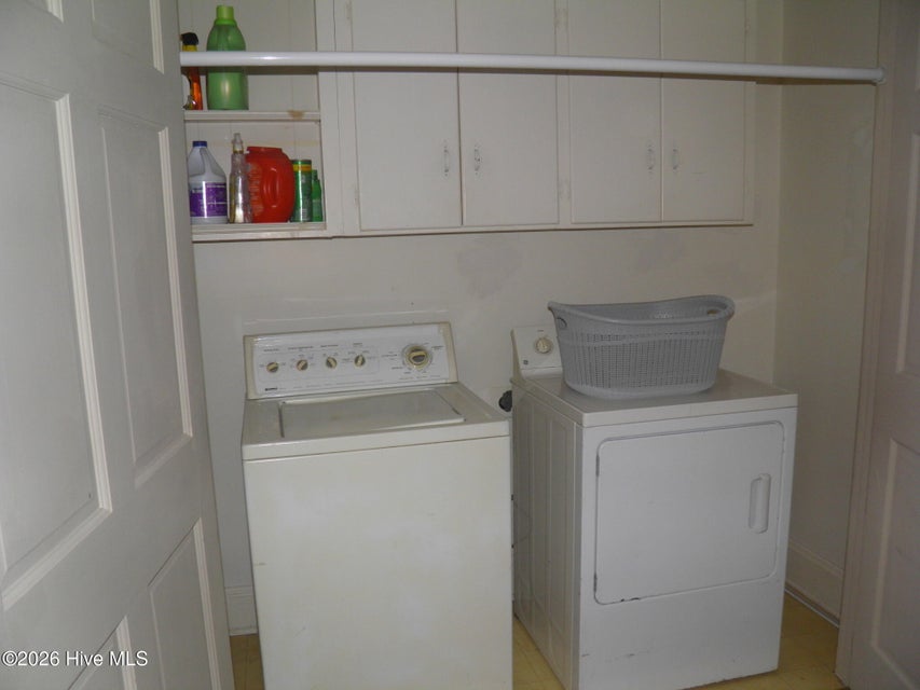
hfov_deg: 63.4
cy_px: 345
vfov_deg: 49.8
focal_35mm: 28
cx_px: 460
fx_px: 744
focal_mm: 4.9
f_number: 2.8
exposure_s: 1/30
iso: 100
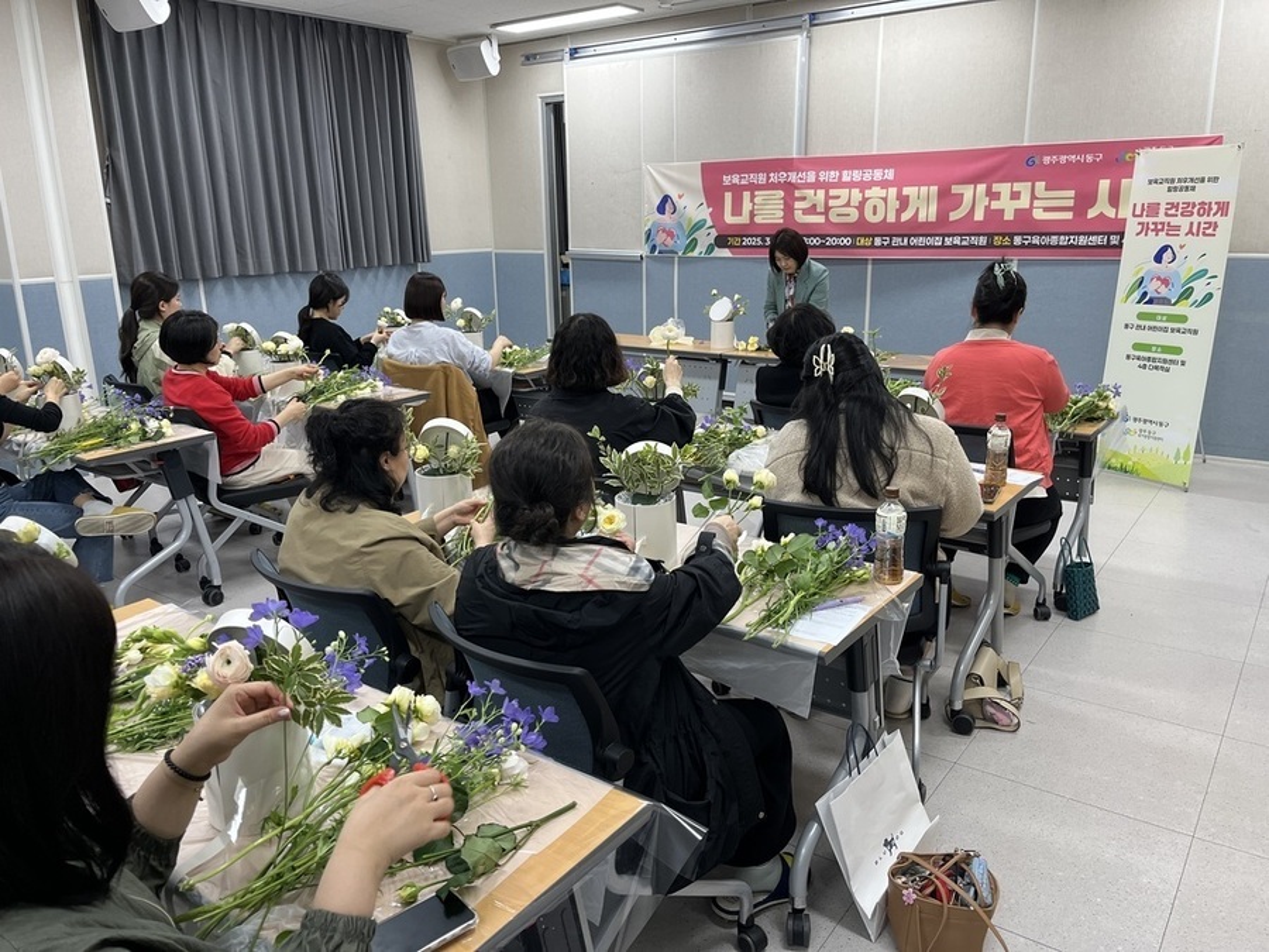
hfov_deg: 67.3
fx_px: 953
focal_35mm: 26
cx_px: 634
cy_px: 476
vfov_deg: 53.1
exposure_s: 1/120
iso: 125
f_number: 1.6
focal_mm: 5.1
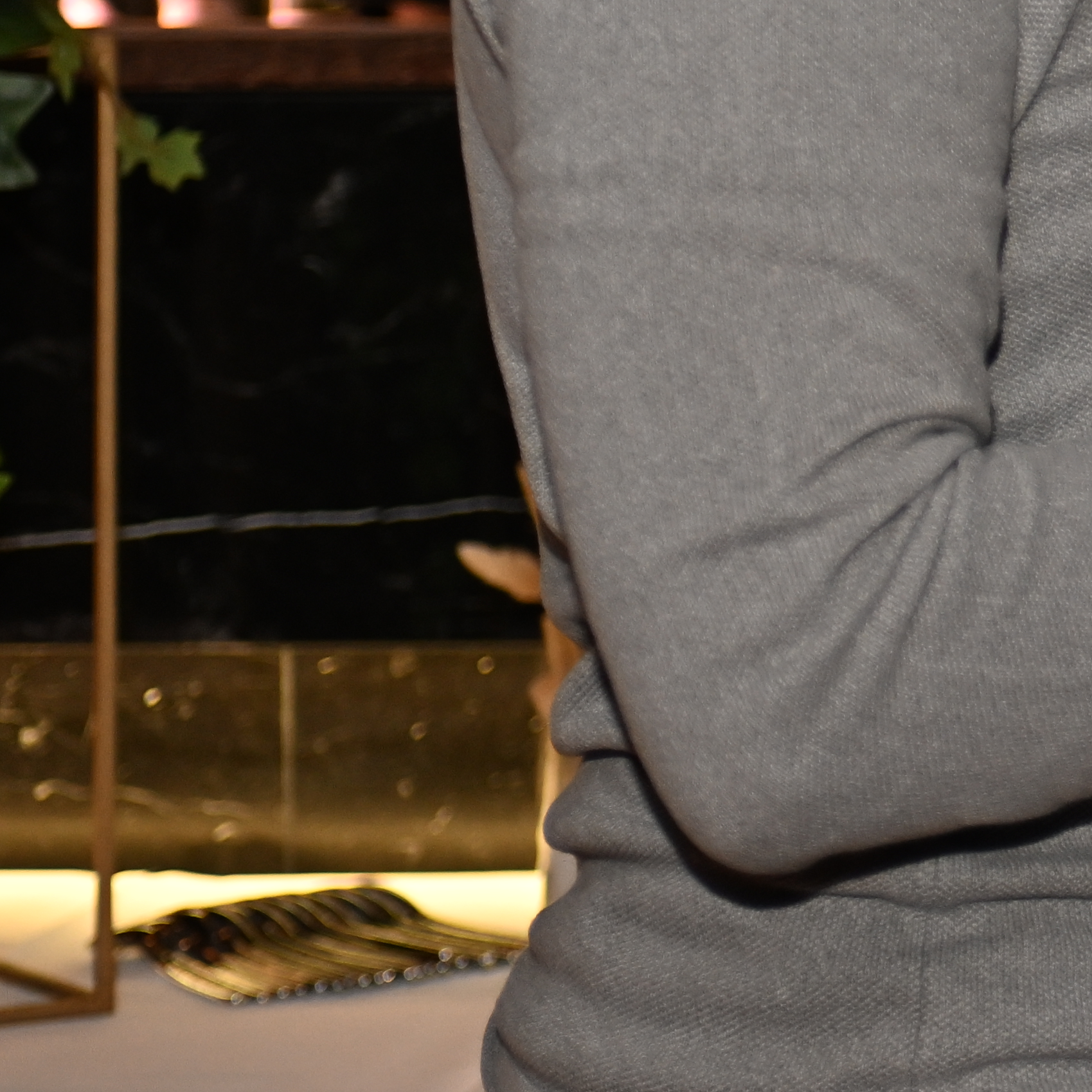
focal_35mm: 289
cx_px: 2341
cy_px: -78
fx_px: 10315
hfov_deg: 5.9
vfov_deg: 6.0
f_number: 2.8
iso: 500
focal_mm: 70
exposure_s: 1/60
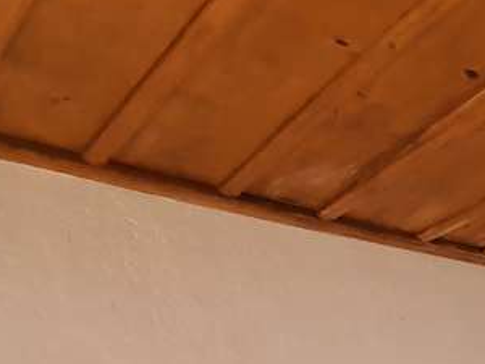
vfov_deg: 17.1
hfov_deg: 21.0
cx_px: 858
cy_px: 713
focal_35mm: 65
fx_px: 911
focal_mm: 1.8
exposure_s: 1/50
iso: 160
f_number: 2.2
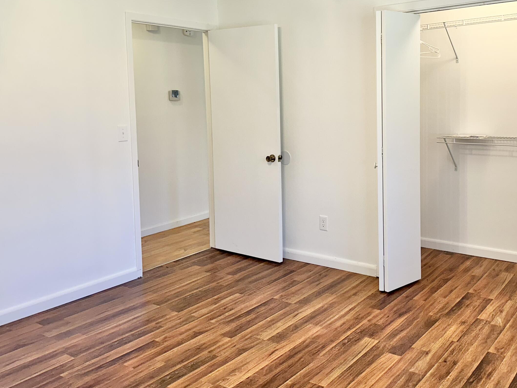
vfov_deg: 41.3
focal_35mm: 34
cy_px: 135
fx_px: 508
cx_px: 351
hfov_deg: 52.8
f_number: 1.78
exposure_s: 1/120
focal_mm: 6.86
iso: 160
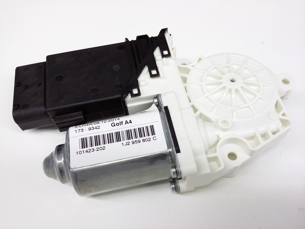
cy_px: 114
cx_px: 152
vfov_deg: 44.2
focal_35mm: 32
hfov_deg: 56.8
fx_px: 282
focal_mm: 3.4
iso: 200
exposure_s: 1/15
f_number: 2.4
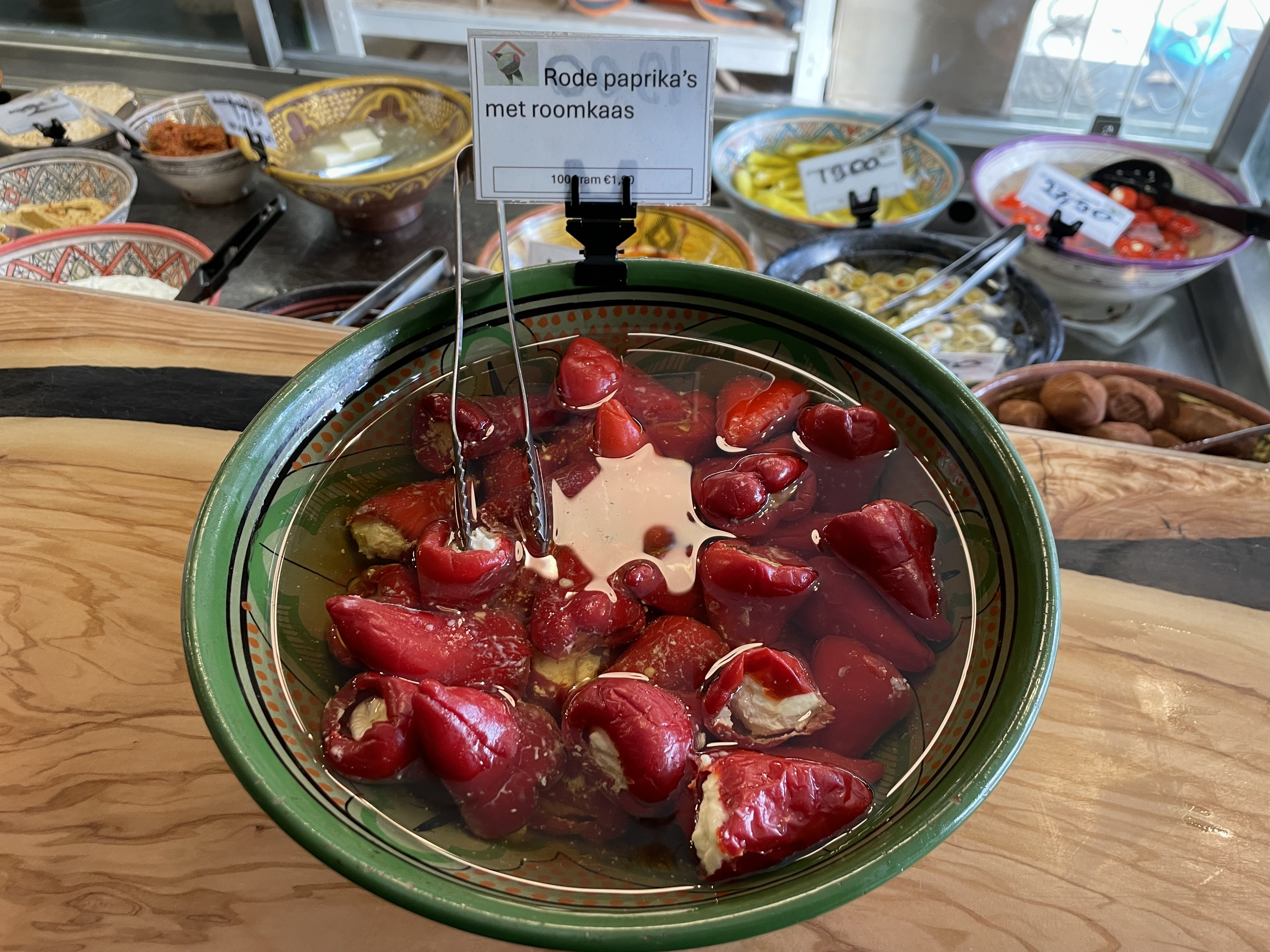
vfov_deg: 53.1
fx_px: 954
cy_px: 476
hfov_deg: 67.3
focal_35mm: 26
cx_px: 635
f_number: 1.6
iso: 100
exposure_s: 1/50
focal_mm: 4.2
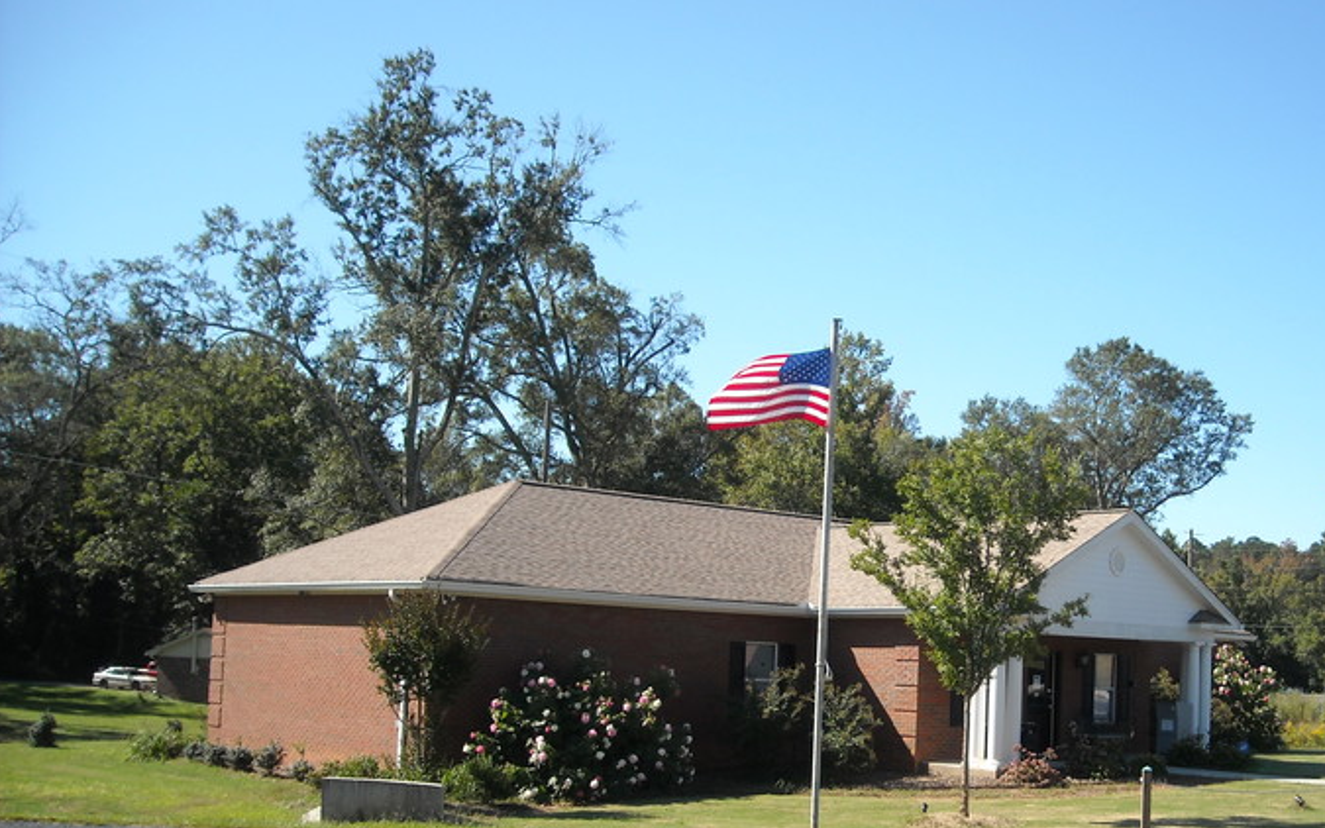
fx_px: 1589
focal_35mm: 44
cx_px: 777
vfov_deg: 29.1
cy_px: 538
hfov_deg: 45.1
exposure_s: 1/161
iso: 64
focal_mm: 5.7
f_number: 5.6
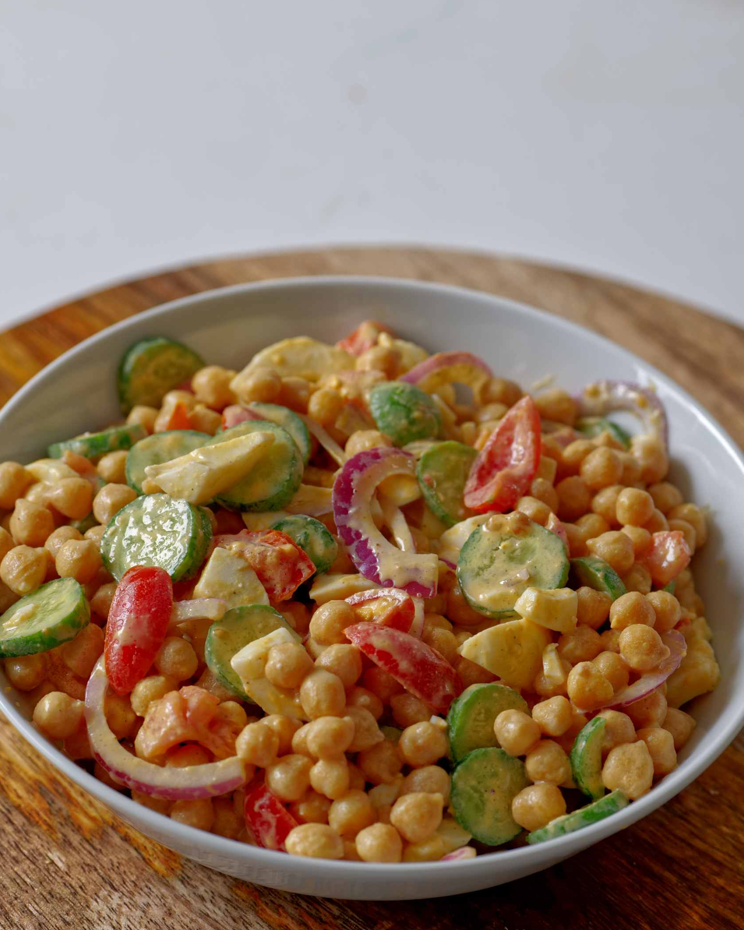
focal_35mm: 109
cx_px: 368
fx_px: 3001
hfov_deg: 14.1
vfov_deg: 17.6
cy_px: 537
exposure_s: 1/50
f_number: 5
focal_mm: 85
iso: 160
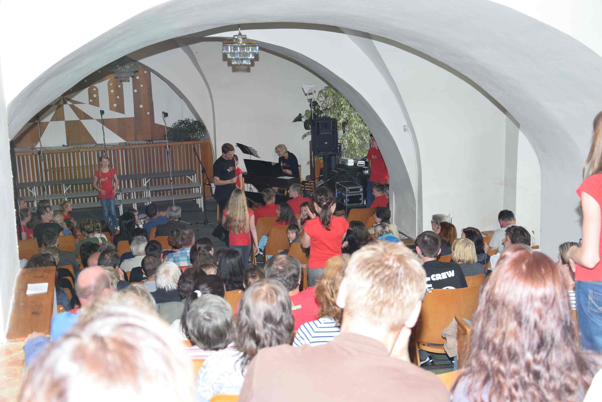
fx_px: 879
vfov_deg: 25.8
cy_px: 201
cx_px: 301
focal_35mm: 52
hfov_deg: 37.8
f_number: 4.5
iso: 800
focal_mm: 35
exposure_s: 1/125
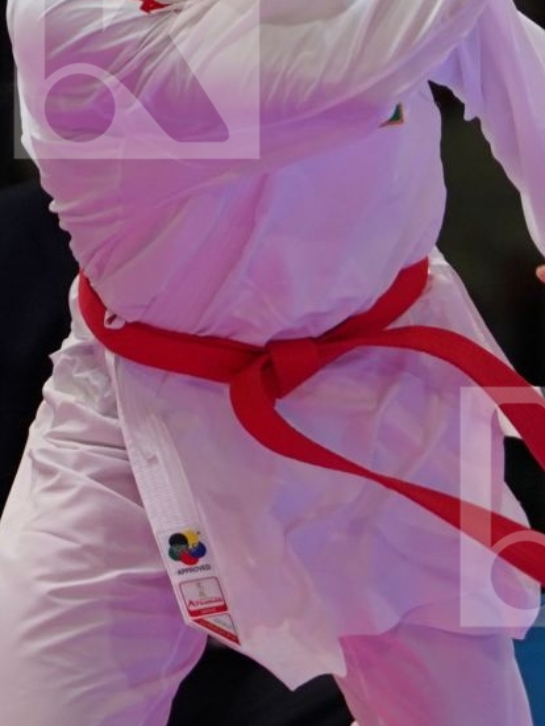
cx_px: 583
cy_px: 39
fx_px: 19733
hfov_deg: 1.6
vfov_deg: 2.1
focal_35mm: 940
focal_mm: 200
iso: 800
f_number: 2.8
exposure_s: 1/1000
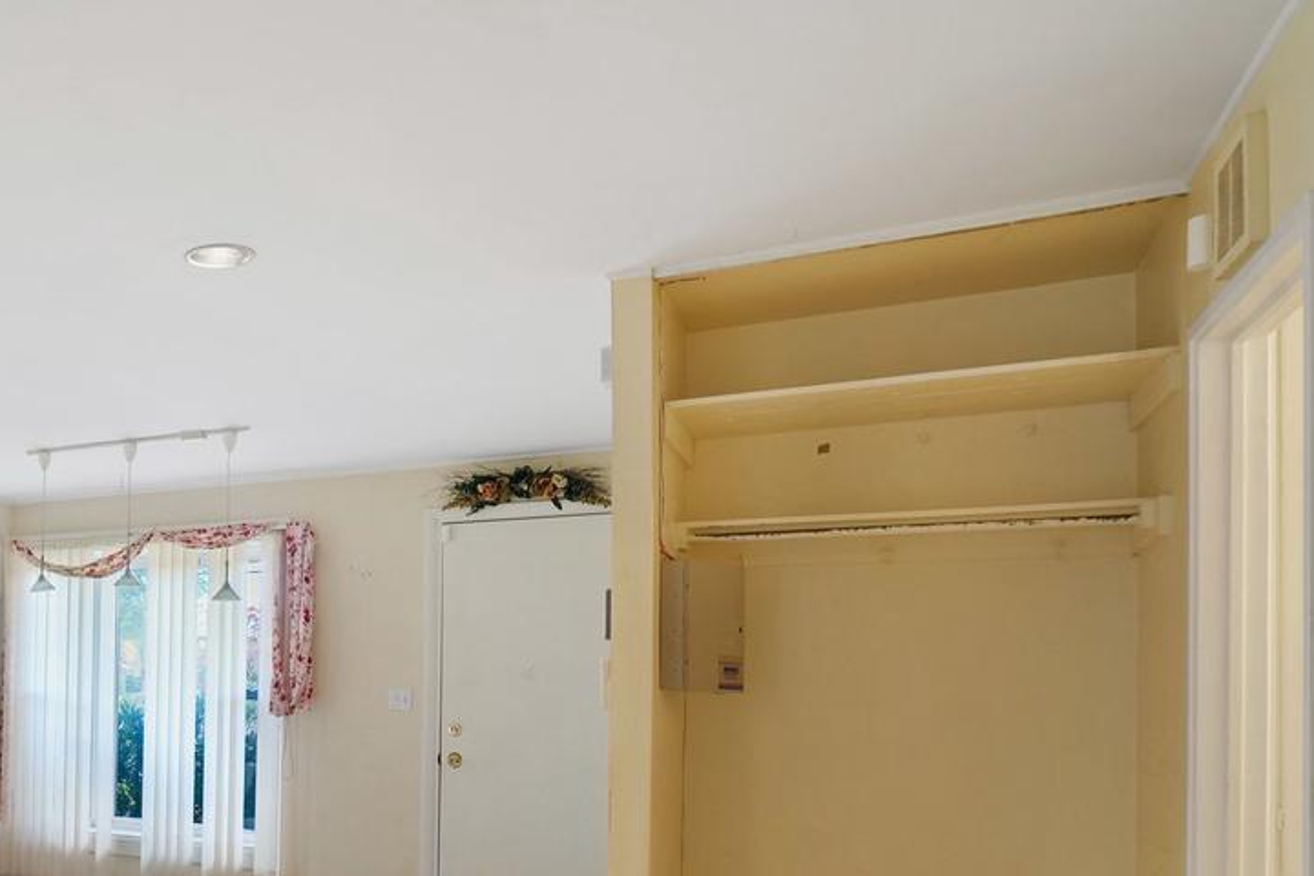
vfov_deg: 40.0
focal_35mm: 32
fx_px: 1168
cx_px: 24
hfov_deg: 49.0
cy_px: 657
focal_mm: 16
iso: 1250
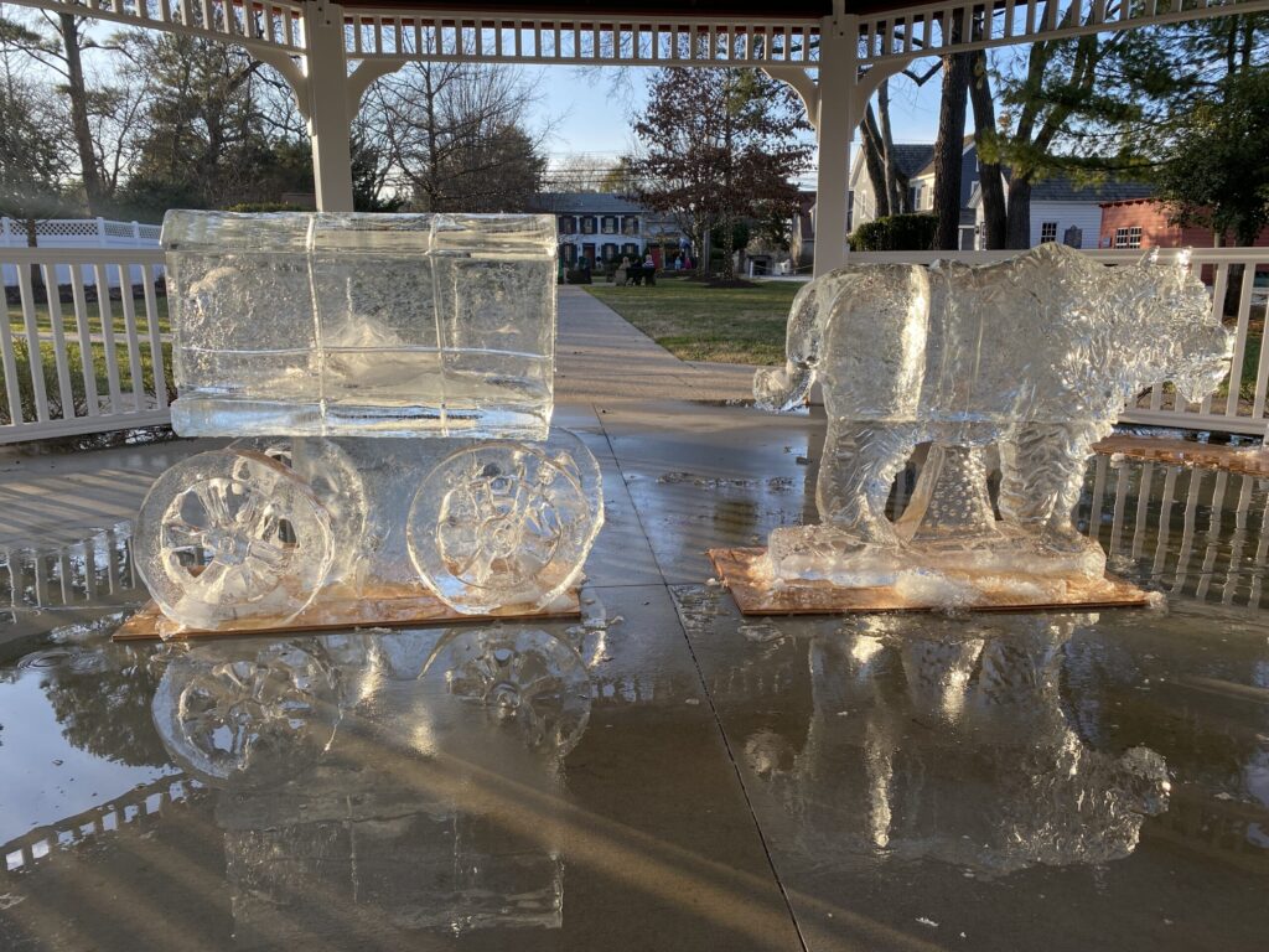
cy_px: 476
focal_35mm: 26
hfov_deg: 67.3
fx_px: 953
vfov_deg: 53.1
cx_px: 634
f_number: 1.8
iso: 32
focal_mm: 4.25
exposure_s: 1/591
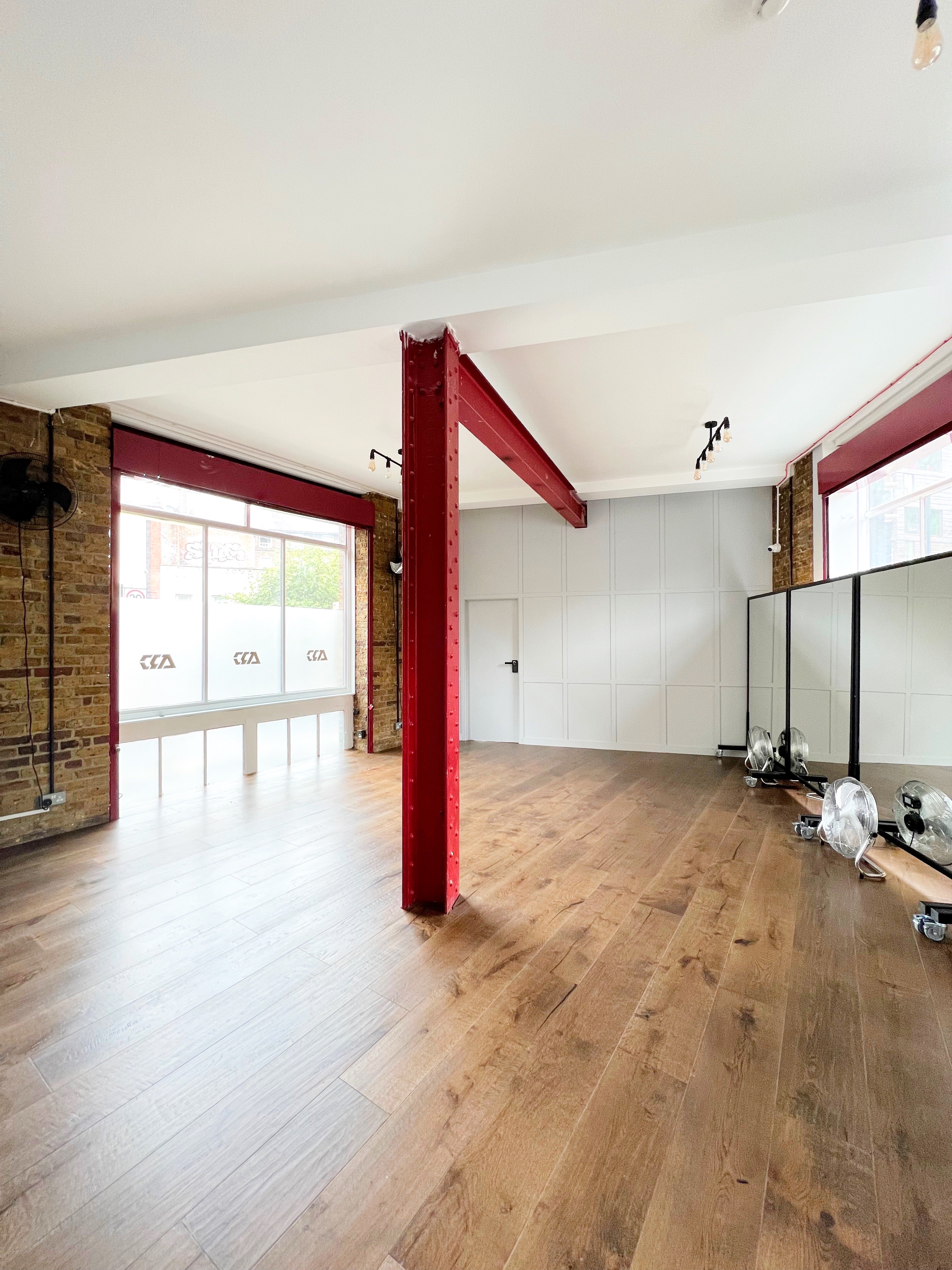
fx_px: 477
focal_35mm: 13
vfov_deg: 106.2
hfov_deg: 89.9
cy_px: 635
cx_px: 476
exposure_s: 1/50
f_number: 1.8
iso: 125
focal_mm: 1.57
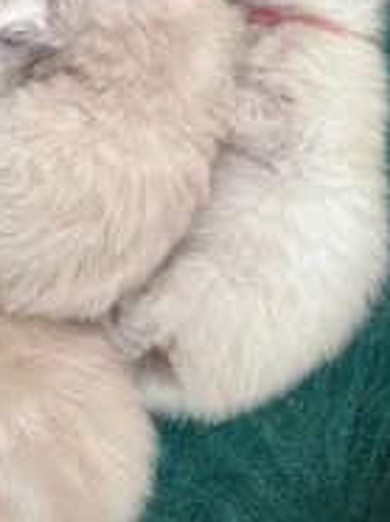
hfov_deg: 24.6
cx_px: -17
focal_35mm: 56
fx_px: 843
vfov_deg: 33.3
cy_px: 98
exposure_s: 1/60
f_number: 1.6
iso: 250
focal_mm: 5.96
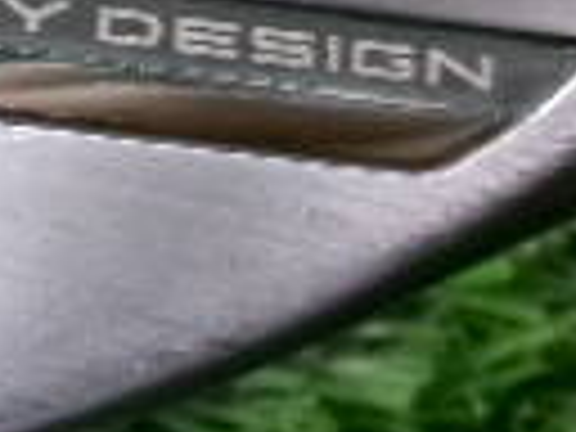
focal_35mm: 140
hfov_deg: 12.8
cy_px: 27
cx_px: -454
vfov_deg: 10.5
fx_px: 2330
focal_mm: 5.1
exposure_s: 1/45
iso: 800
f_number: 3.9
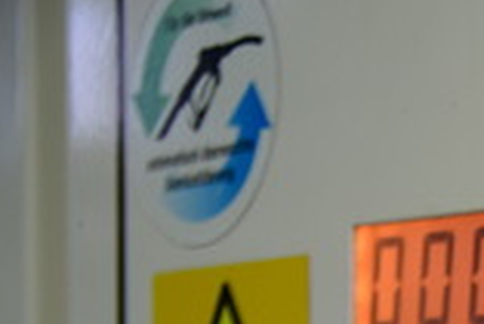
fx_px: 1992
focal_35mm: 148
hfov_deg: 12.5
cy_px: 555
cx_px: 914
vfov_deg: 8.9
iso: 400
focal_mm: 26
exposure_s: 1/80
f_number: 2.8
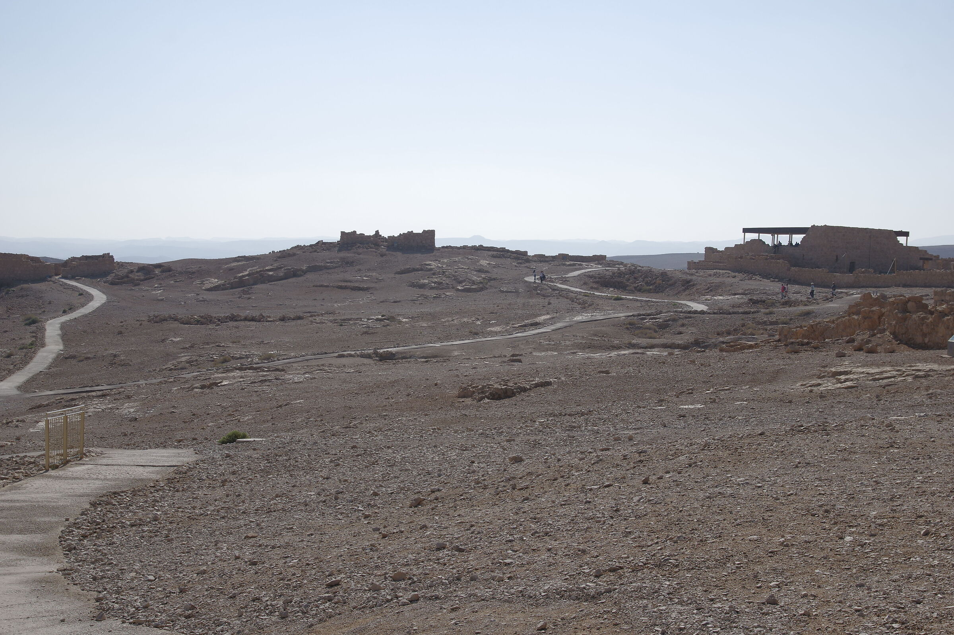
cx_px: 477
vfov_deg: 29.2
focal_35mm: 46
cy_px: 318
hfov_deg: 42.8
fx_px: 1218
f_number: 8
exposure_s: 1/1000
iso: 160
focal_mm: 31
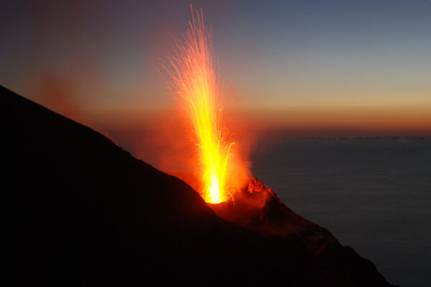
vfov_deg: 26.5
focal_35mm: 51
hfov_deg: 38.9
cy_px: 144
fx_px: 611
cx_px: 216
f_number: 3.5
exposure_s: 2.5
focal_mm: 34
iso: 400
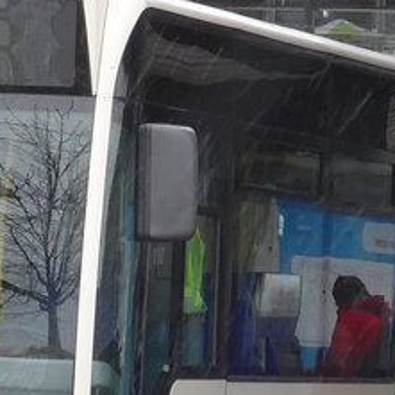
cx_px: 107
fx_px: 5564
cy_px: 122
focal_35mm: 431
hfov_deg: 4.1
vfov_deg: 4.1
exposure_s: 1/160
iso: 400
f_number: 4.6
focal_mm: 18
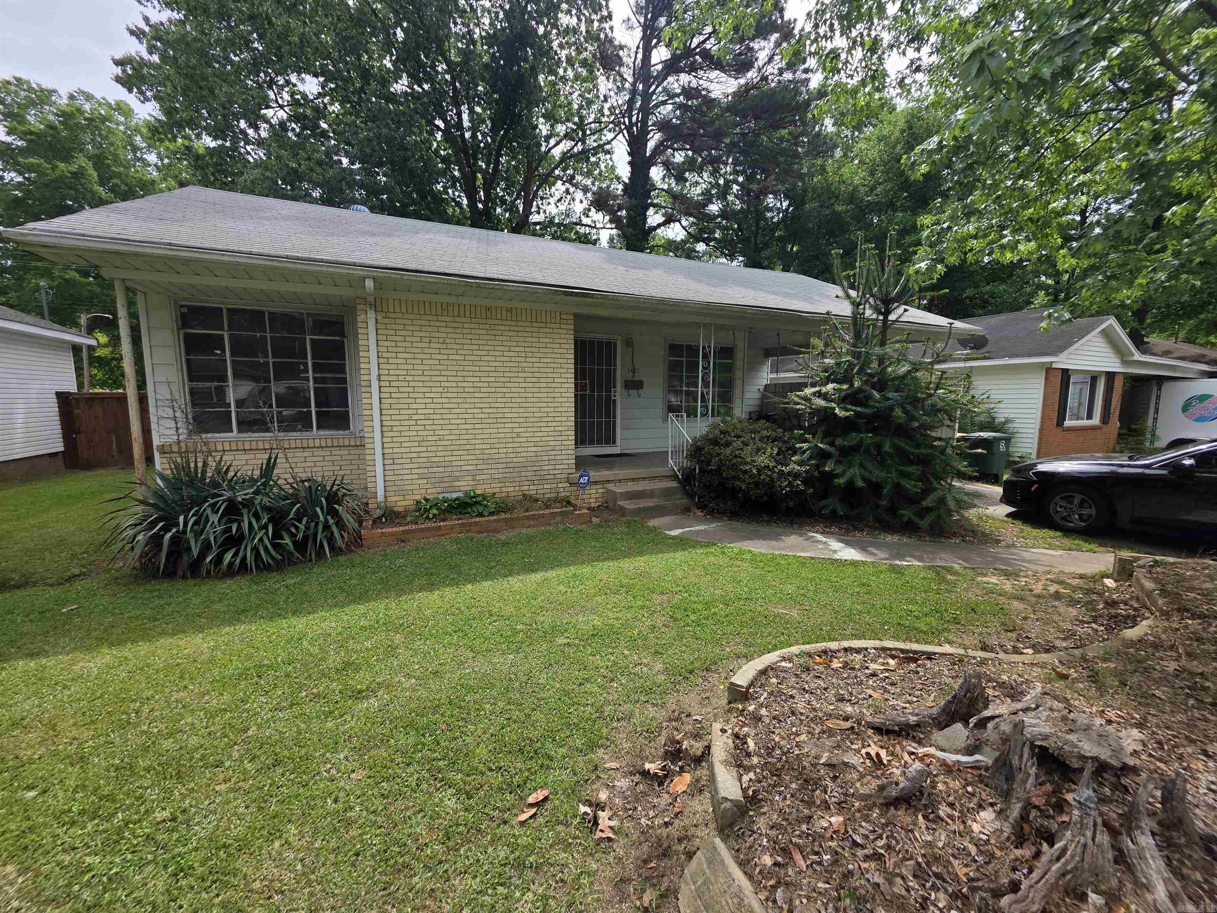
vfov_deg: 89.9
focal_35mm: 13
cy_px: 456
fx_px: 457
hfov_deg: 106.2
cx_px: 608
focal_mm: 2.2
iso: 40
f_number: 1.9
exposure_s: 1/1228
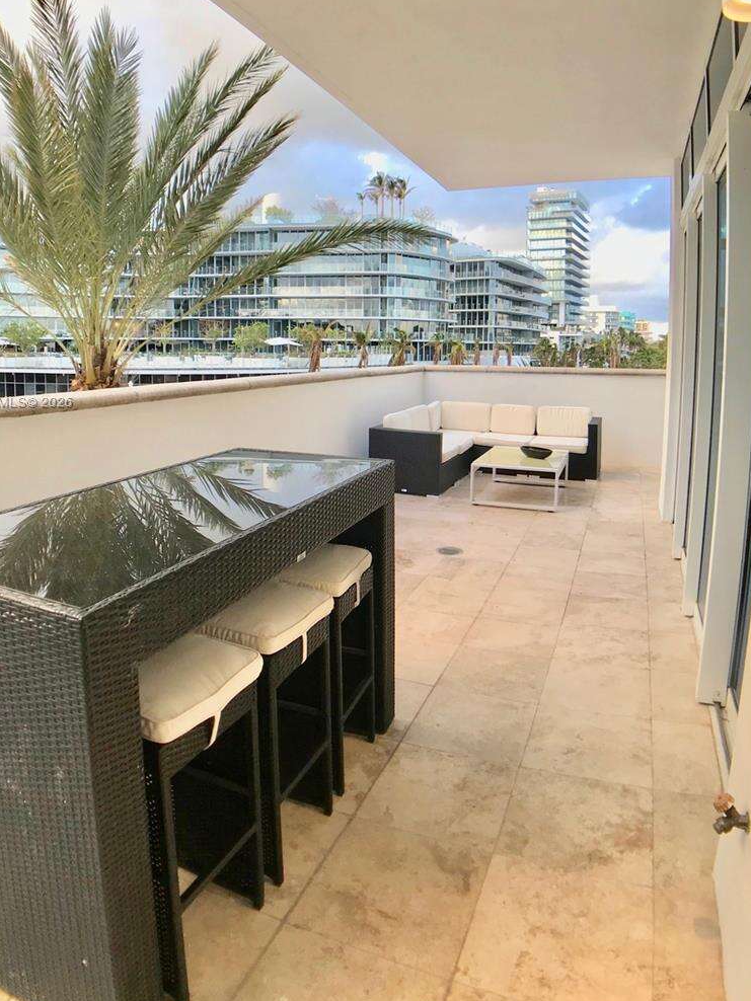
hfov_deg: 41.8
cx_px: 341
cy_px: 403
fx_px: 984
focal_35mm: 34
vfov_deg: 53.6
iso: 25
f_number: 1.8
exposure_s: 1/120
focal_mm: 3.99
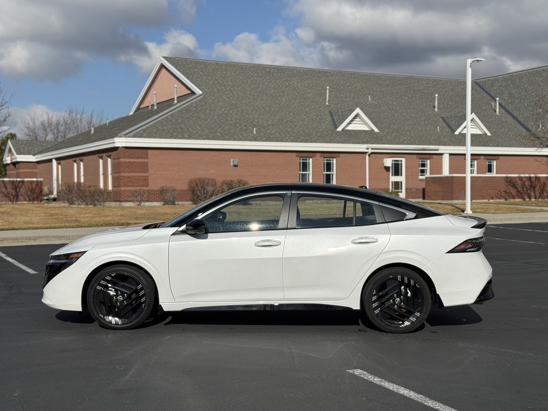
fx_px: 760
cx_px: 274
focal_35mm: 48
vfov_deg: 30.3
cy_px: 206
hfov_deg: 39.7
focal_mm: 6.76
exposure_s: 1/16129
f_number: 1.78
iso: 50
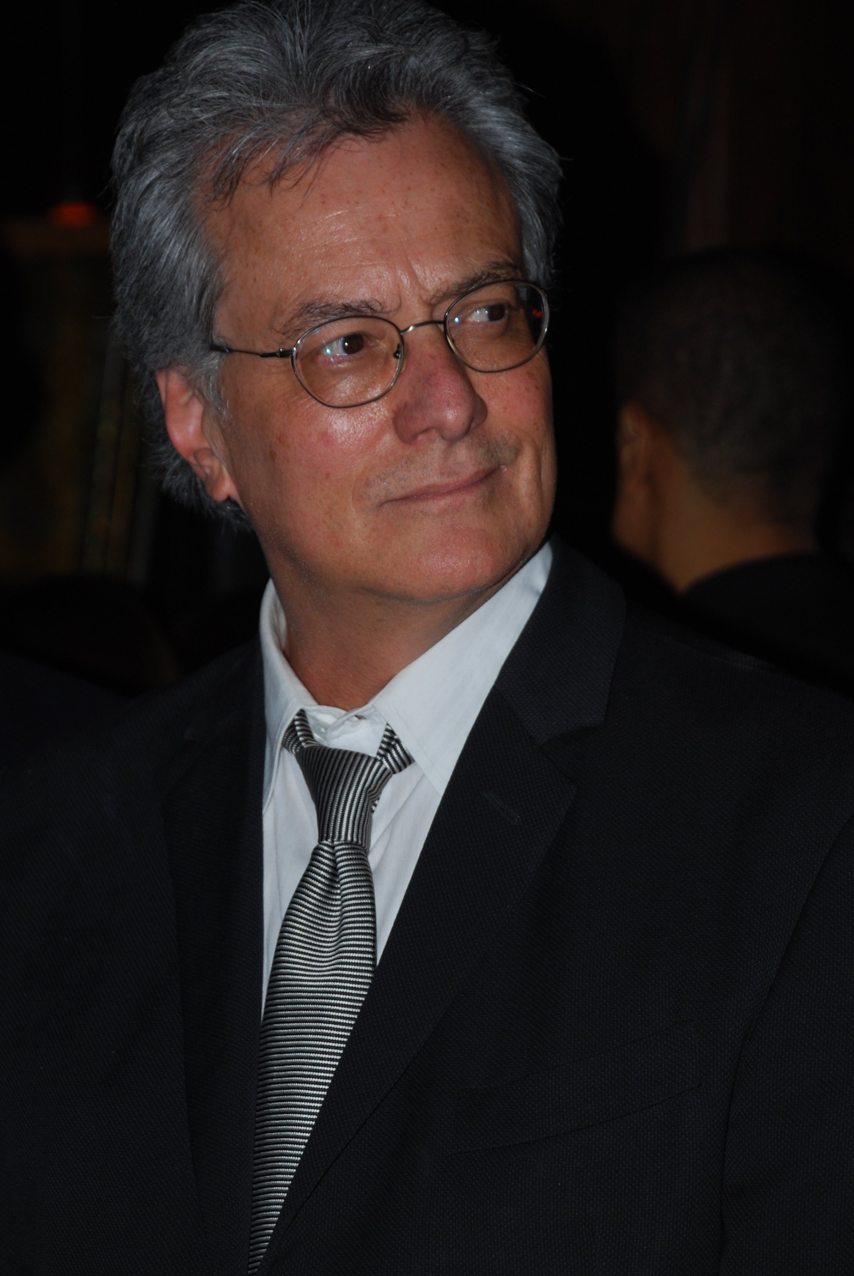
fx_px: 5287
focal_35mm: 149
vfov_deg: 13.8
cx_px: 419
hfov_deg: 9.2
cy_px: 673
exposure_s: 1/60
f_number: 5.6
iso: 200
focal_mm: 90
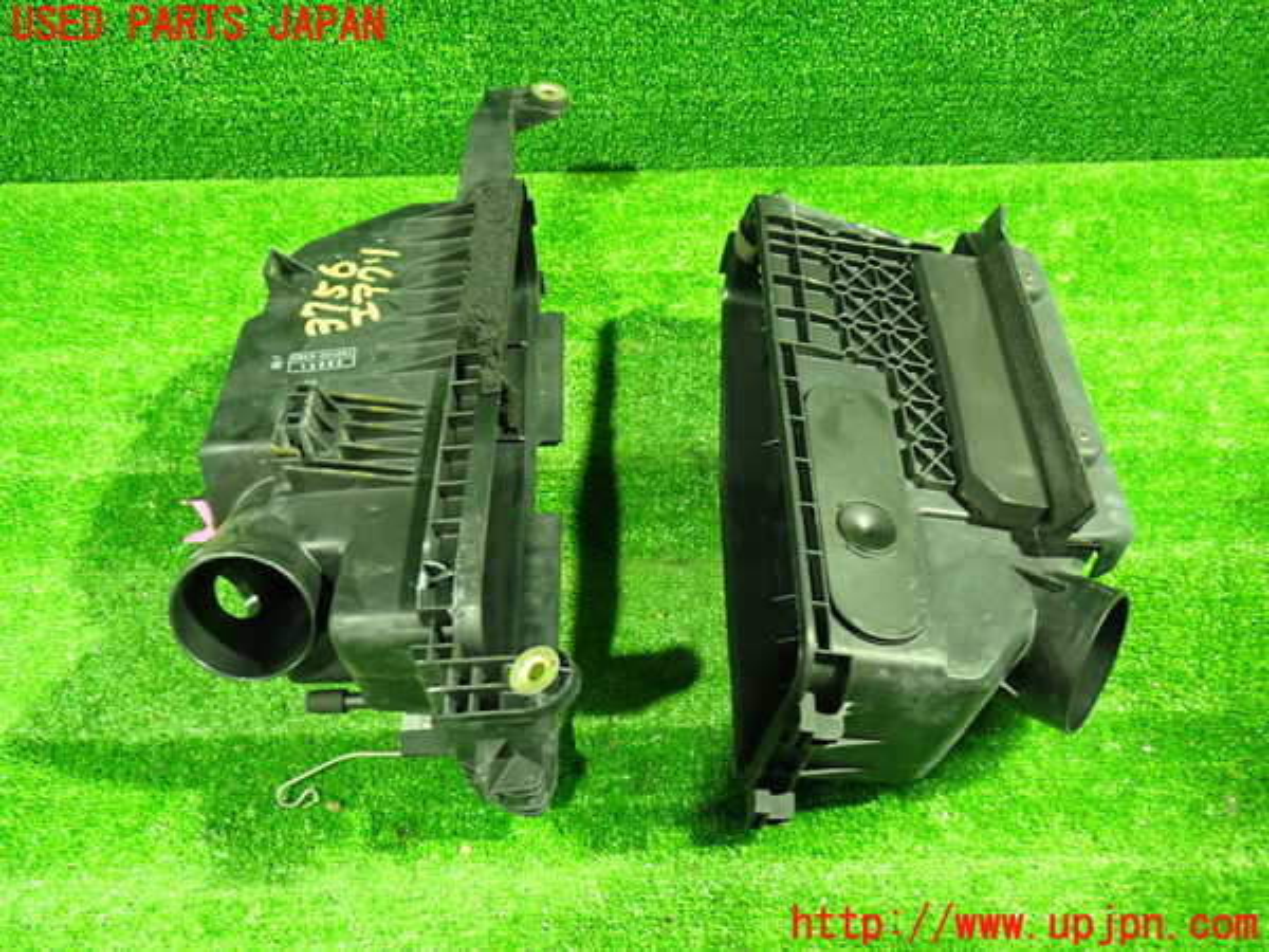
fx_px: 1100
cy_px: 476
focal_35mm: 30
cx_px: 634
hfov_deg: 60.0
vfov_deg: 46.8
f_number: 2.3
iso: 800
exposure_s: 1/10
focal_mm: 5.4
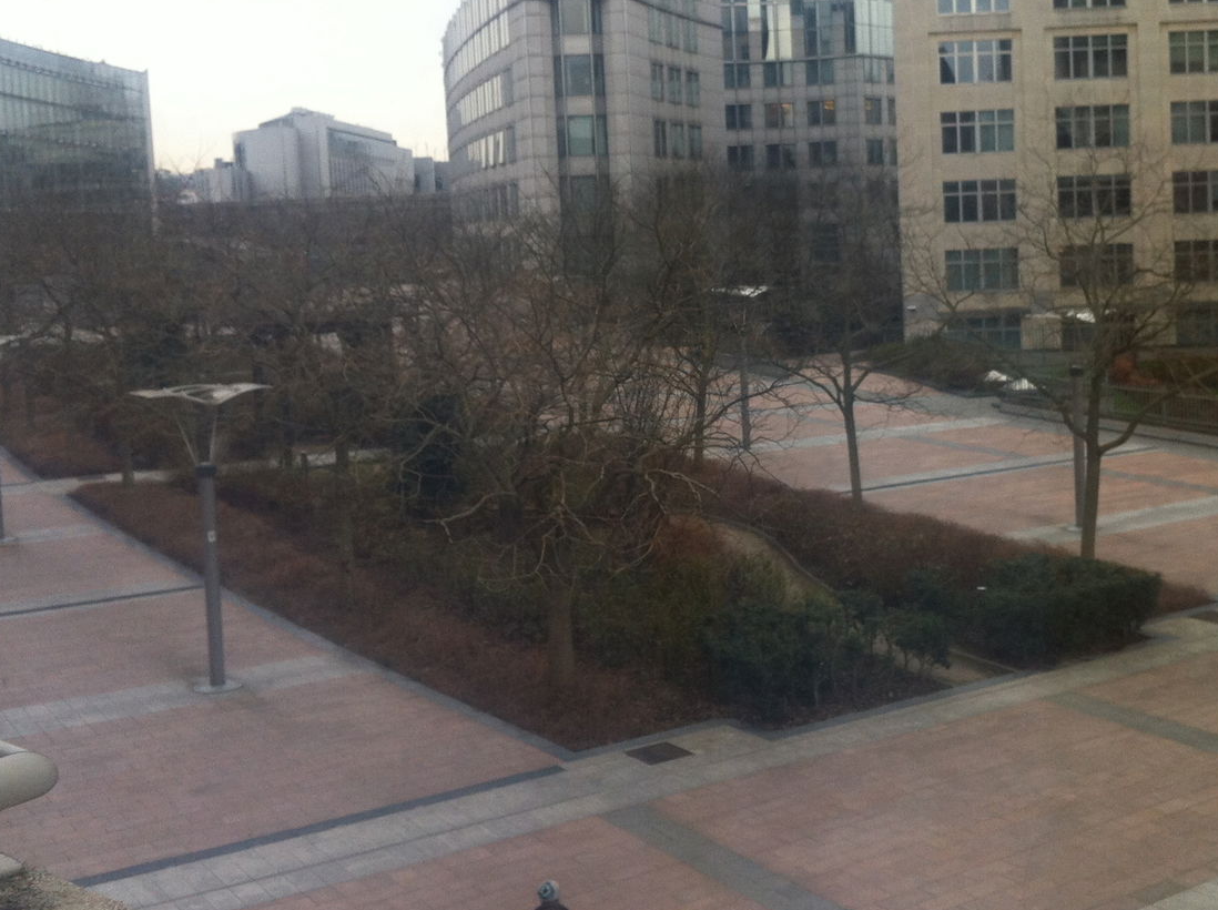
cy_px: 347
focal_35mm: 51
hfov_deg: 37.5
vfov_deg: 28.4
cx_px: 701
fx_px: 1792
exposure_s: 1/189
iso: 80
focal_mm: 3.85
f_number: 2.8
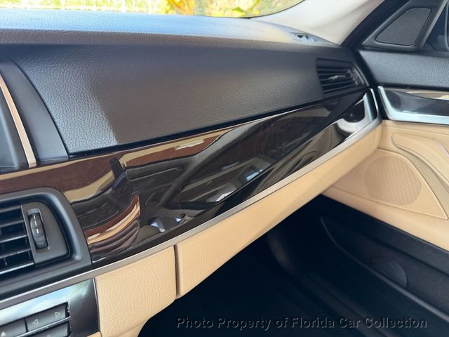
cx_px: 224
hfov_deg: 71.6
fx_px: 311
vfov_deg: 56.8
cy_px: 168
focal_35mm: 24
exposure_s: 1/118
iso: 200
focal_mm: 6.76
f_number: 1.78
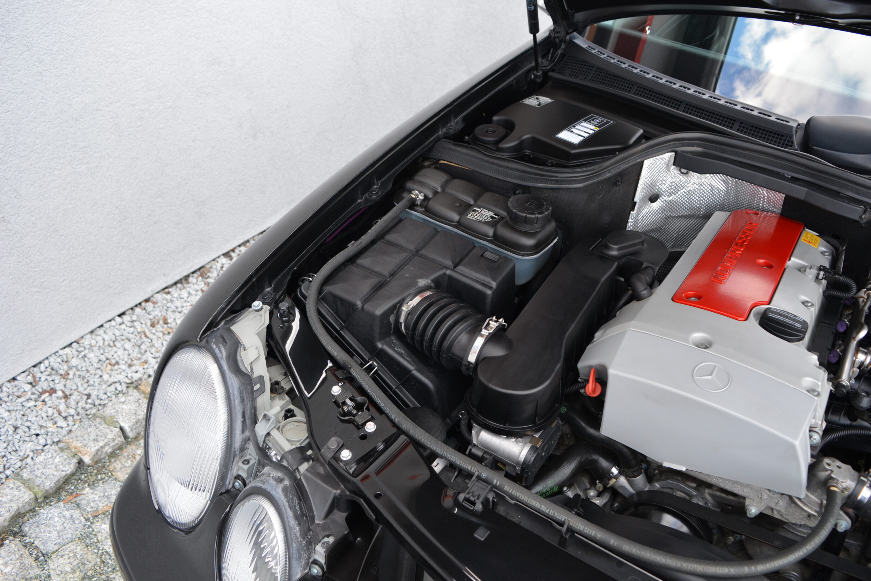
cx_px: 449
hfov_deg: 65.5
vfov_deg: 46.4
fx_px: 677
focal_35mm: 28
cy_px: 291
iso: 400
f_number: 4.5
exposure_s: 1/80
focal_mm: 18
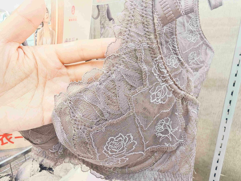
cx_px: 120
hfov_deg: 76.4
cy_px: 90
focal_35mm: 22
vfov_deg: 61.1
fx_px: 153
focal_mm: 2.03
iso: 160
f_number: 1.8
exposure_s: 1/40
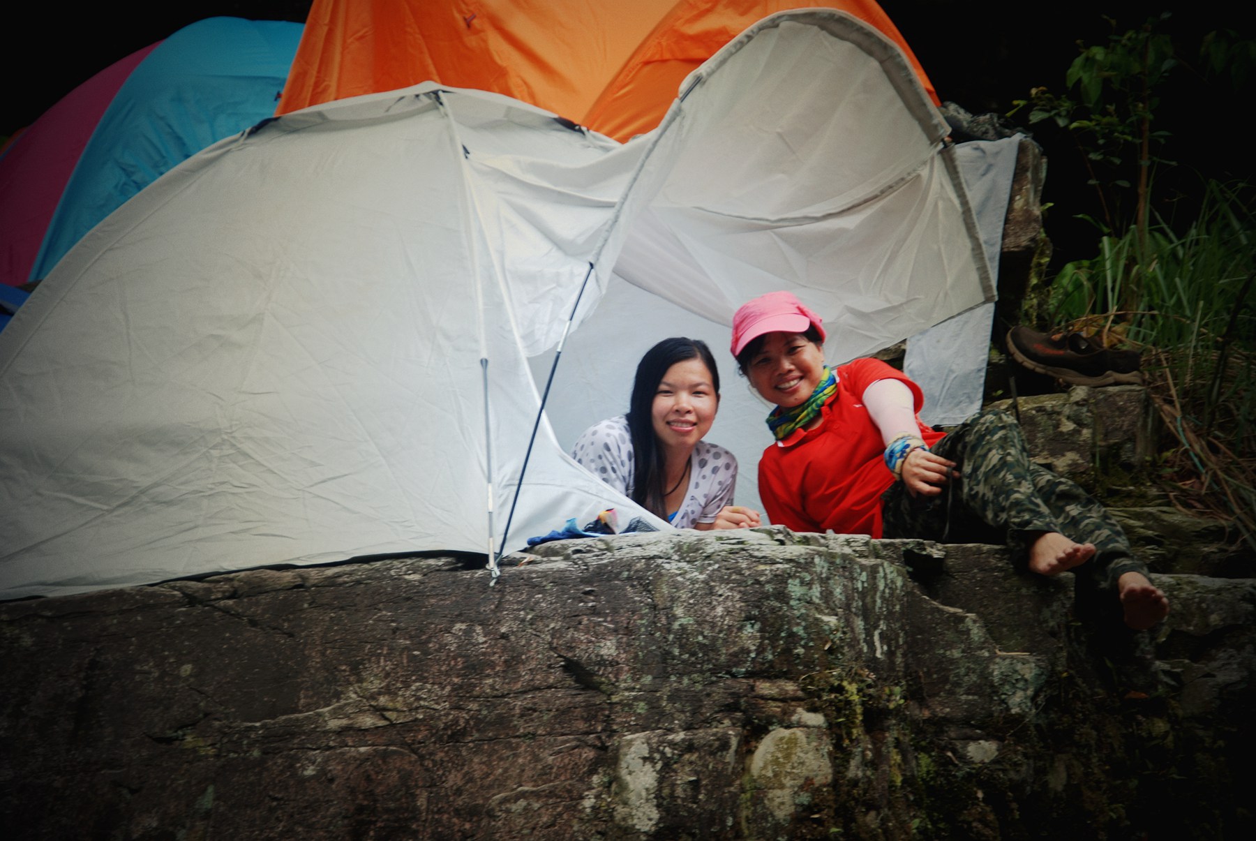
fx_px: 6078
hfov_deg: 11.8
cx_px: 628
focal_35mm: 174
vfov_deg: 7.9
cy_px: 420
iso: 100
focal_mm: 116
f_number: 6
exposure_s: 1/60
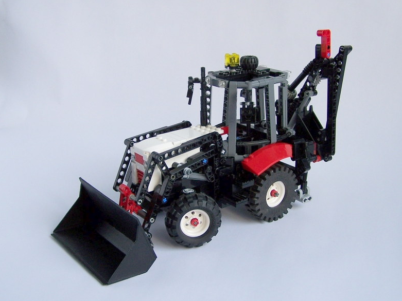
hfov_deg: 47.9
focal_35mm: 39
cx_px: 204
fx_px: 453
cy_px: 154
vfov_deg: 36.8
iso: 80
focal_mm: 6.3
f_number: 2.8
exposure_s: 1/80
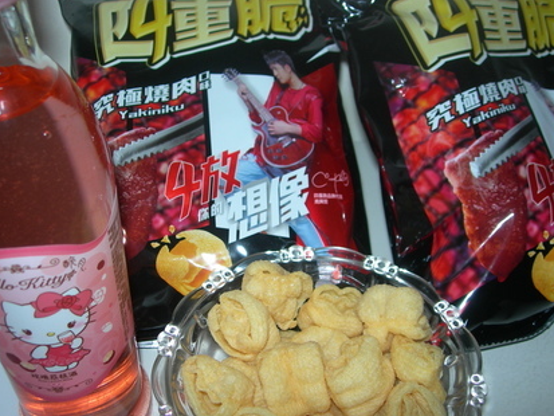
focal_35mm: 46
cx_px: 259
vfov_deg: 31.5
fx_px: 736
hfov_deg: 41.2
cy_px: 205
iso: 50
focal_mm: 7.8
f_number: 2.8
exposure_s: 1/60.1
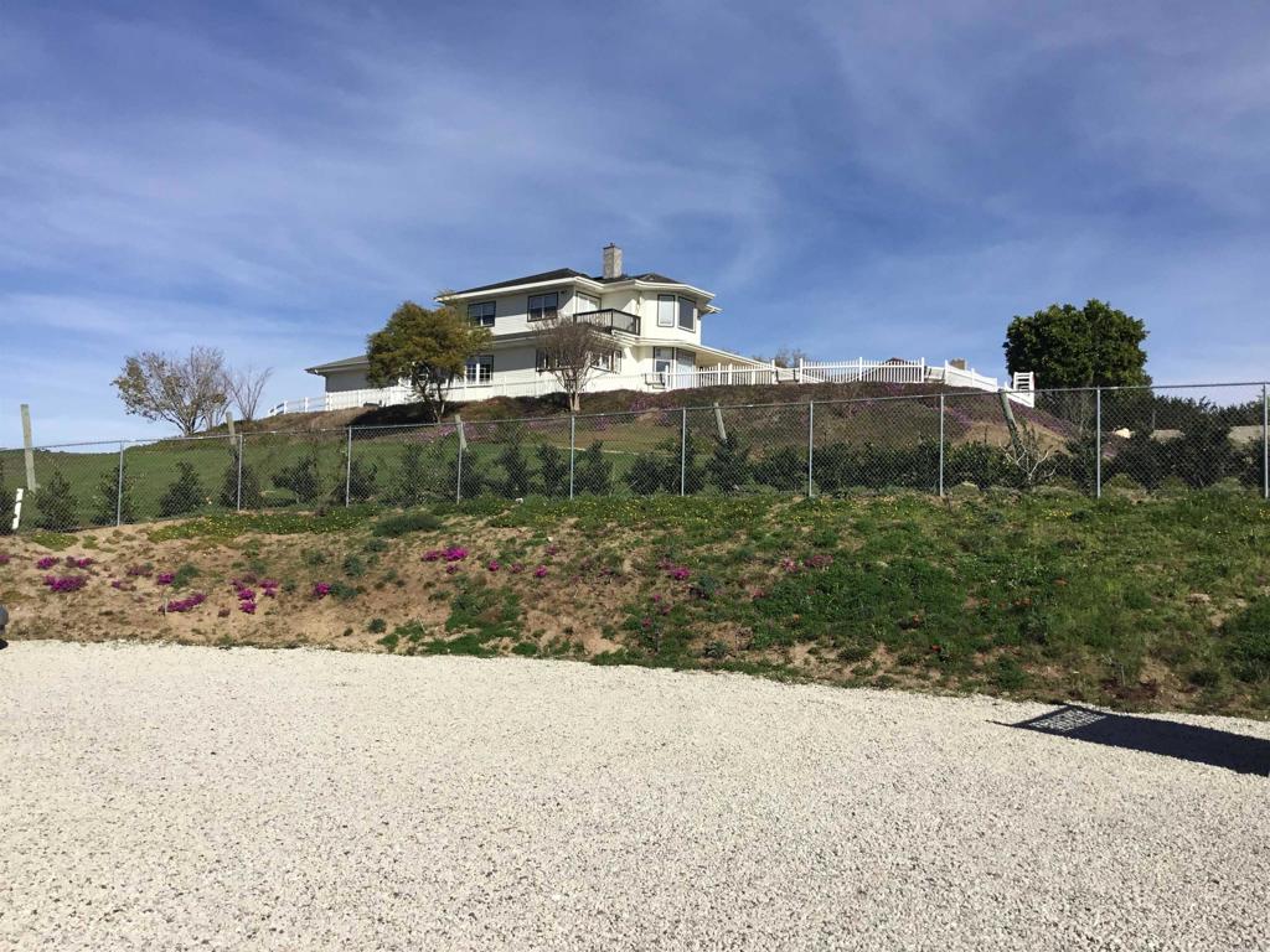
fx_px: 1137
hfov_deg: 58.4
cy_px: 476
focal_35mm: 31
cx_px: 635
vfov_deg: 45.4
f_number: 2.4
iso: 25
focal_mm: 3.3
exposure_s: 1/2331
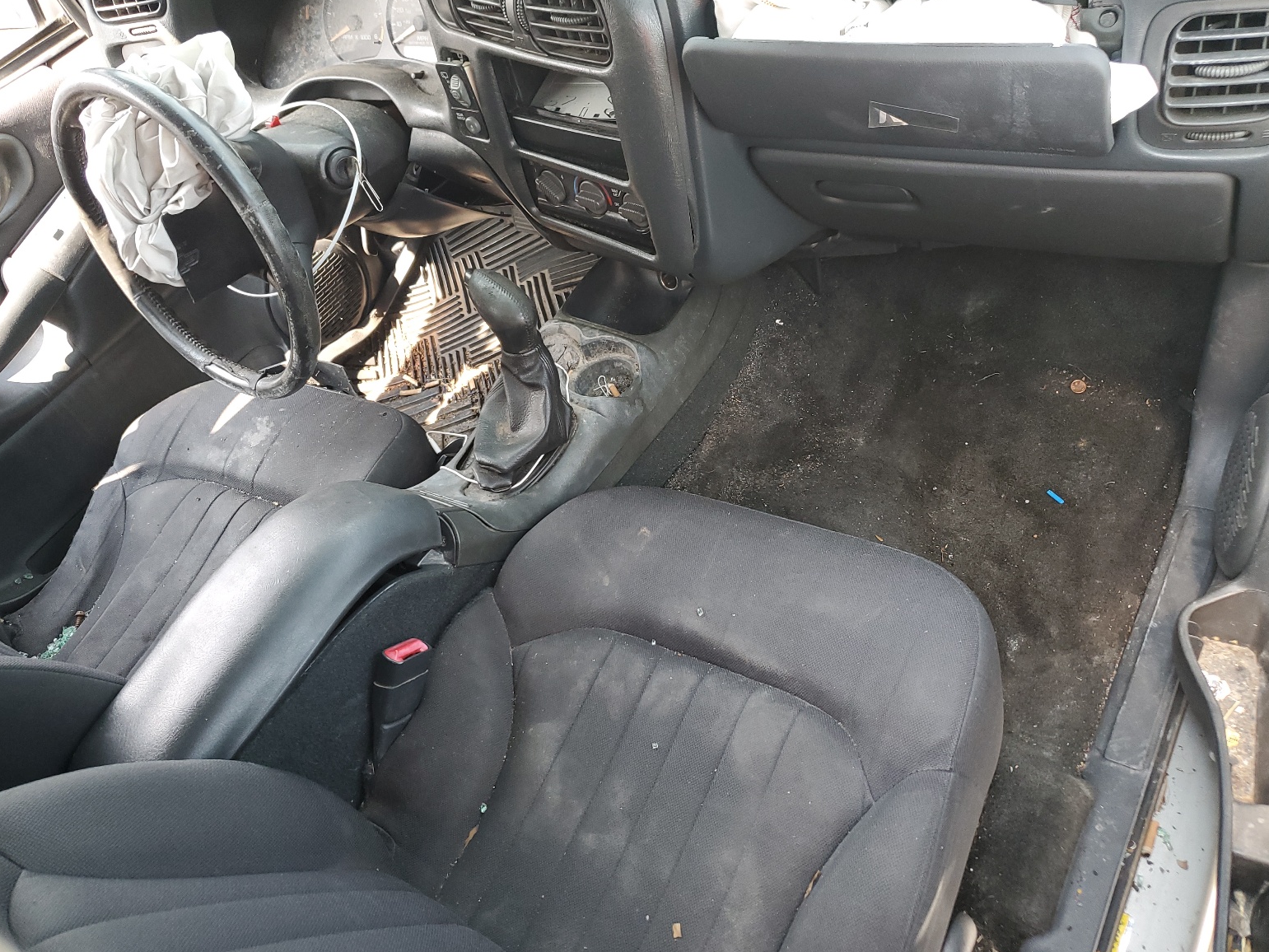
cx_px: 638
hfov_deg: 65.3
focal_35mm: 27
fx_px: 990
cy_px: 489
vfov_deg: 51.4
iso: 87
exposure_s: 1/120
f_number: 1.5
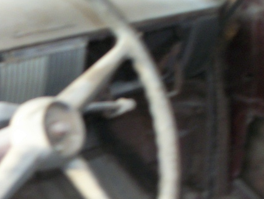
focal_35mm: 97
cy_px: 180
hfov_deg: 19.9
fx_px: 740
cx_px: 37
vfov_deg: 15.1
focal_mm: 5.7
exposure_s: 1/30
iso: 80
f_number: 2.9
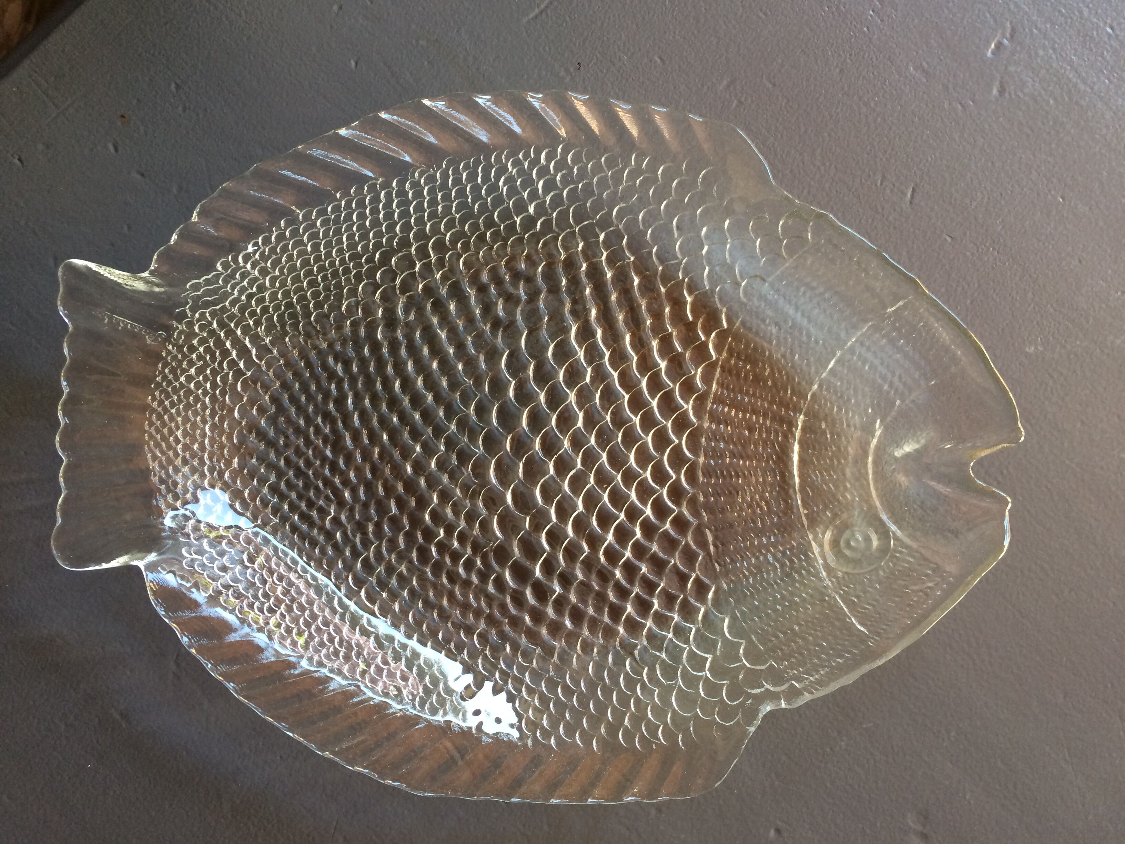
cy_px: 422
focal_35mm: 29
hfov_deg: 61.7
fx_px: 942
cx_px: 562
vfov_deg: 48.2
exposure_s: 1/33
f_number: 2.2
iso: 50
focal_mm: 4.15
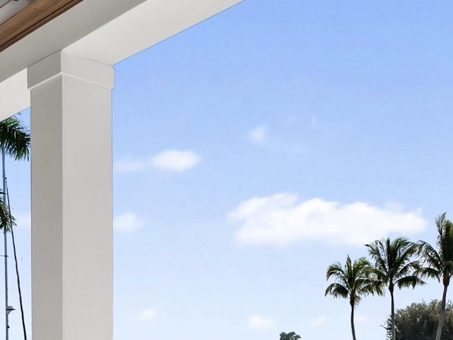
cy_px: 386
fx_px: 785
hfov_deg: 32.1
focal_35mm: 60
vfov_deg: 22.8
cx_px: 260
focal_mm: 7
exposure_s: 1/400
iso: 200
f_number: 7.1
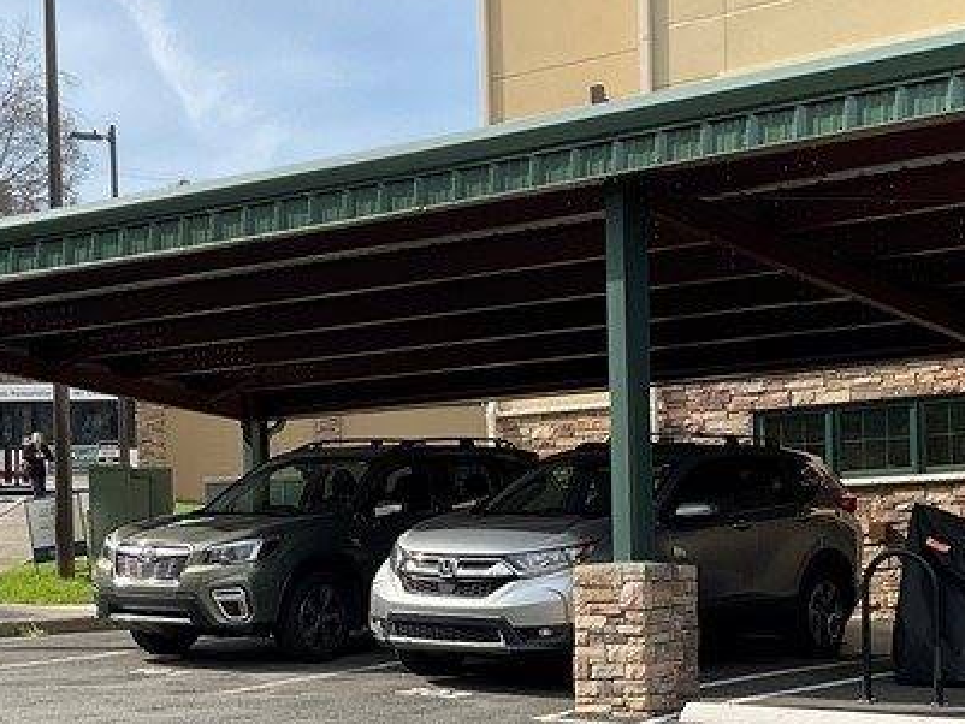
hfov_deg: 26.3
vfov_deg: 19.8
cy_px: 551
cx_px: 525
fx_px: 2064
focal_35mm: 74
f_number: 1.8
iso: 16
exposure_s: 1/1015
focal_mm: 3
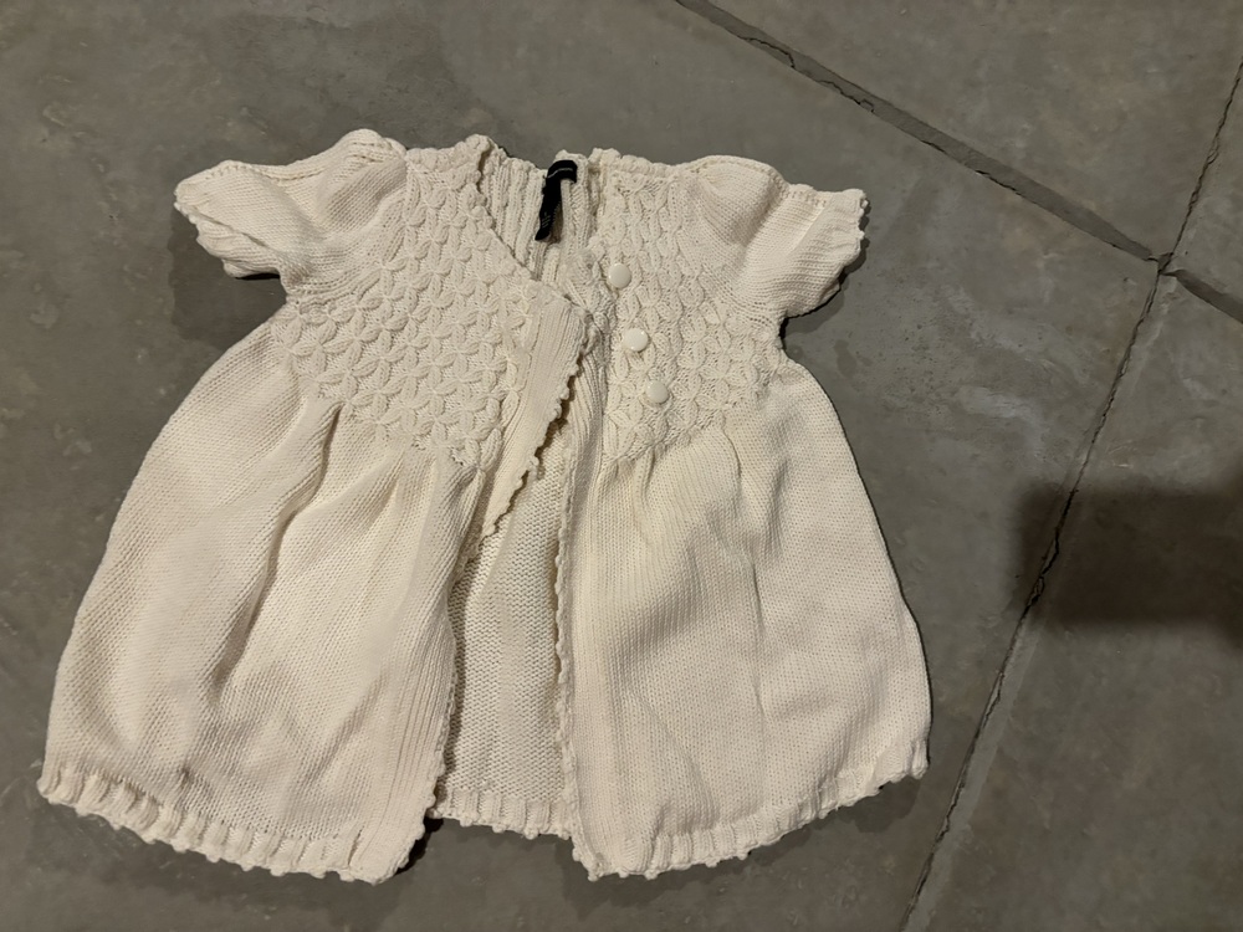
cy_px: 466
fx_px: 934
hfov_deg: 67.3
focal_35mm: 26
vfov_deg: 53.1
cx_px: 622
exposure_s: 1/40
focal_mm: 5.96
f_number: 1.6
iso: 400
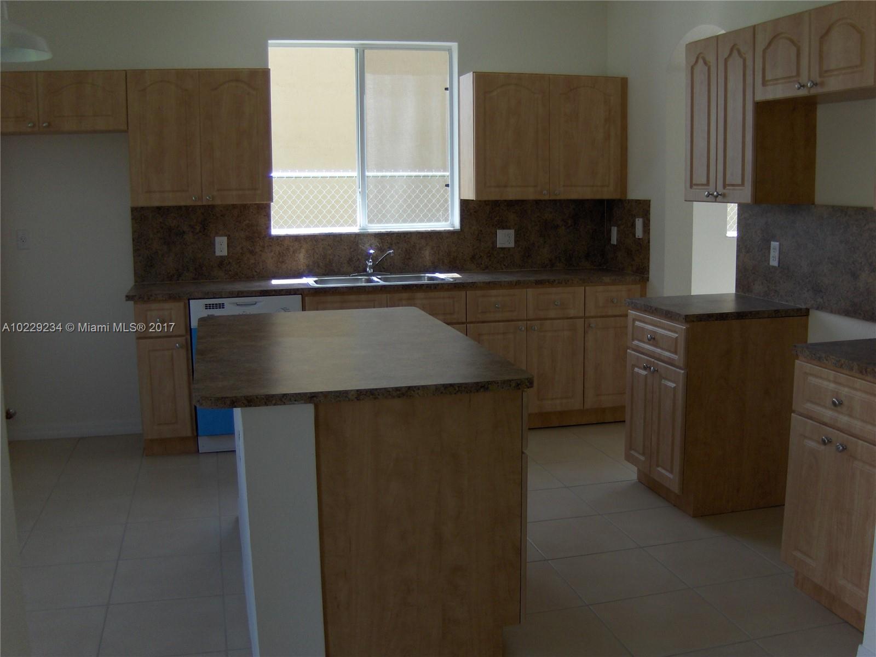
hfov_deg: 52.6
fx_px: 886
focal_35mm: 35
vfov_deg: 40.7
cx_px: 438
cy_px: 328
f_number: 2.8
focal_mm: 7.5
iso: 130
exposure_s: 1/182
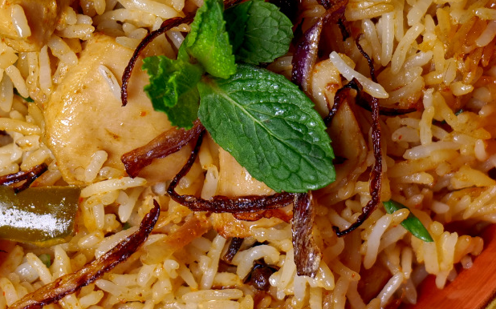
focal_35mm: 190
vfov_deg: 6.9
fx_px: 2568
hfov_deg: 11.0
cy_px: -22
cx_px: 92
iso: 100
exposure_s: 1/80
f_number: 5.6
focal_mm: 60
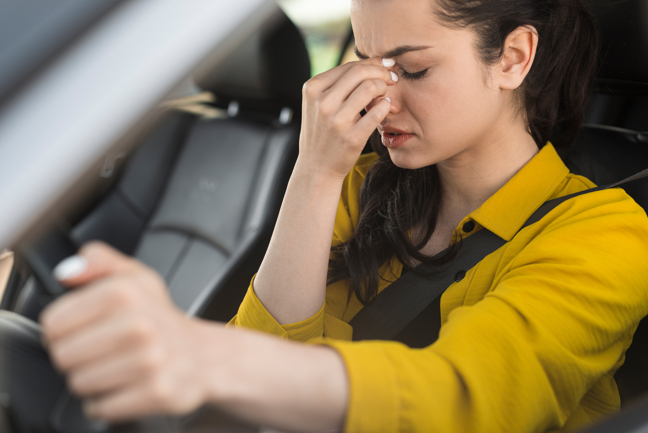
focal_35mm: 50
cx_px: 324
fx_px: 900
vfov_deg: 27.0
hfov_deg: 39.6
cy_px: 216
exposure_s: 1/250
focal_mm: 50
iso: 400
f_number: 2.8
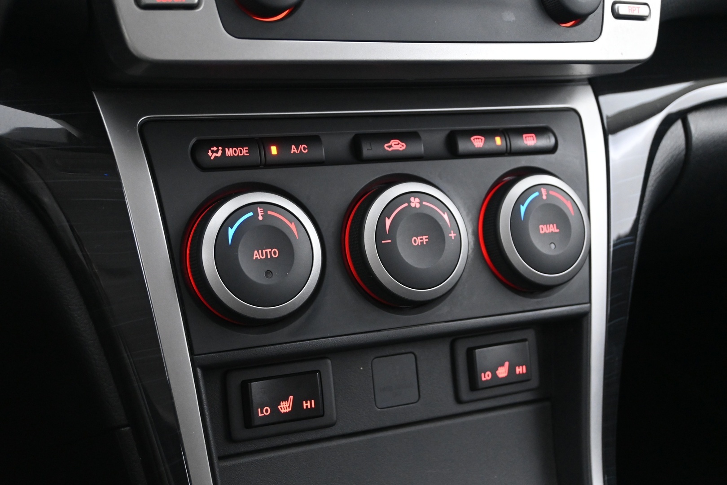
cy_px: 242
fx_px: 1000
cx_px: 364
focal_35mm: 50
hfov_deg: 40.0
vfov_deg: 27.3
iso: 3200
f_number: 5
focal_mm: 33
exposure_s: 1/10
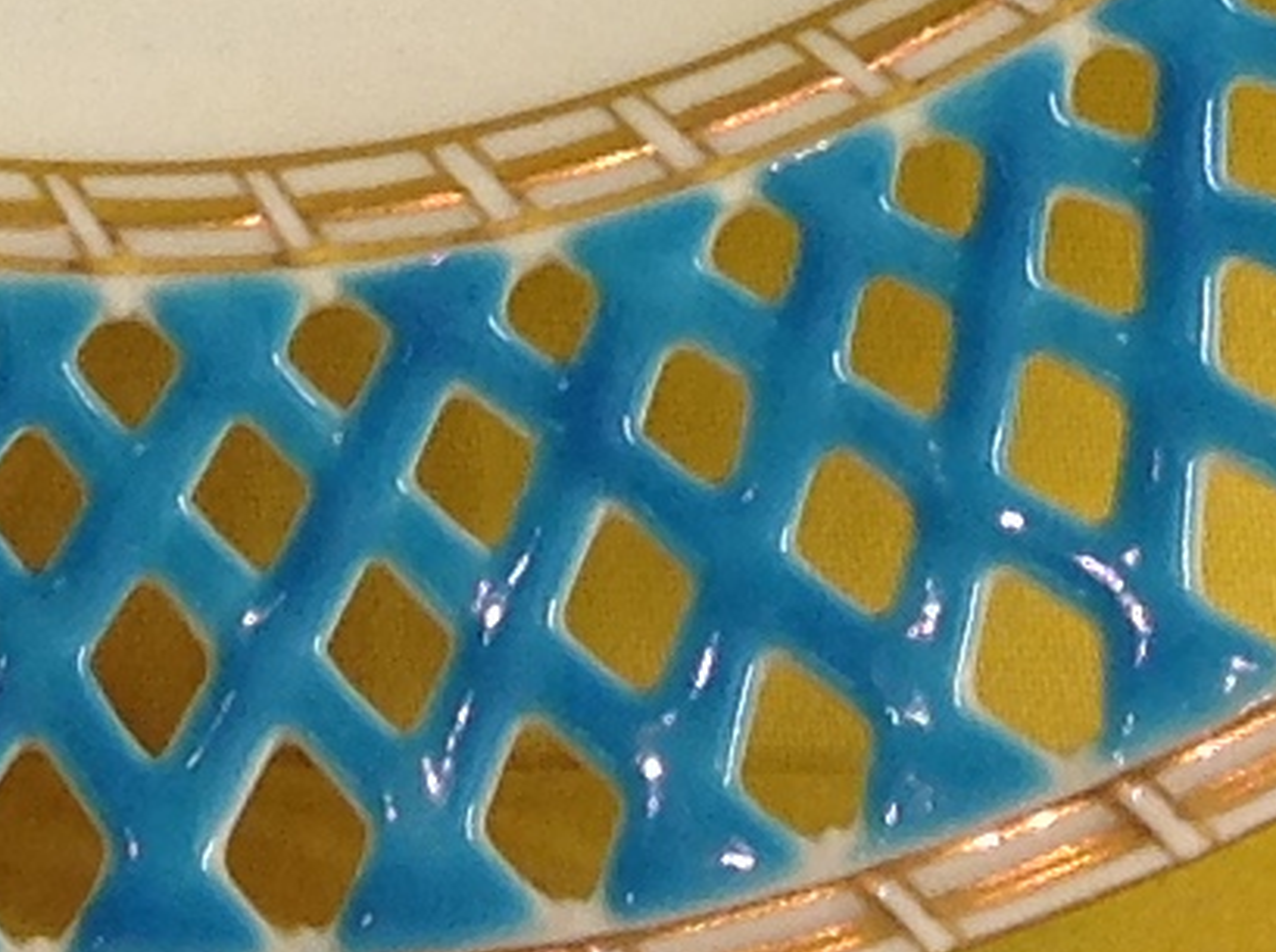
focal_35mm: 222
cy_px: -1698
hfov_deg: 8.9
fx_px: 8166
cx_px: 122
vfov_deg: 6.2
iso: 50
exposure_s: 1/40
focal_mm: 4.28
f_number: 2.4
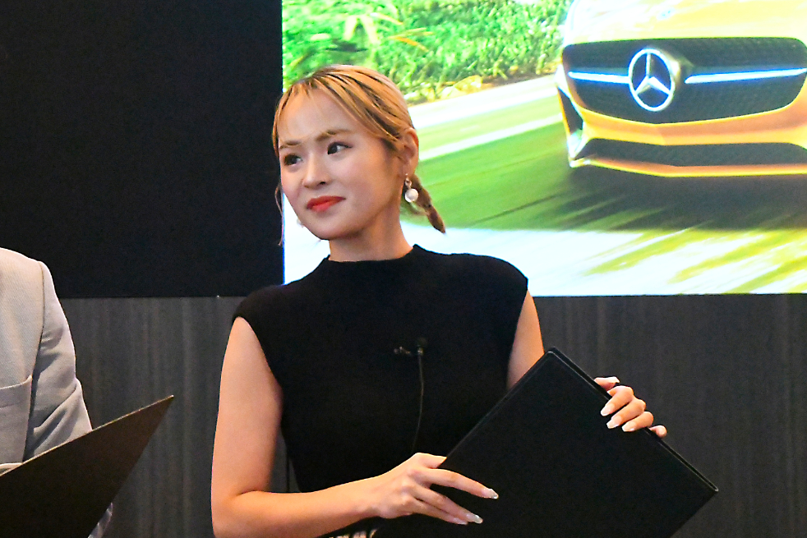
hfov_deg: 20.3
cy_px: 350
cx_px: 144
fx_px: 2219
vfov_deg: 13.8
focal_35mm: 99
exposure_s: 1/320
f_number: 4.5
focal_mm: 40
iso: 22800
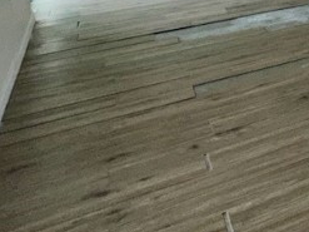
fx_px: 517
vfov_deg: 21.9
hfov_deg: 23.0
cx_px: 518
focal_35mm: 58
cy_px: -92
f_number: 2.2
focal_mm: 2.22
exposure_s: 1/121
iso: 100
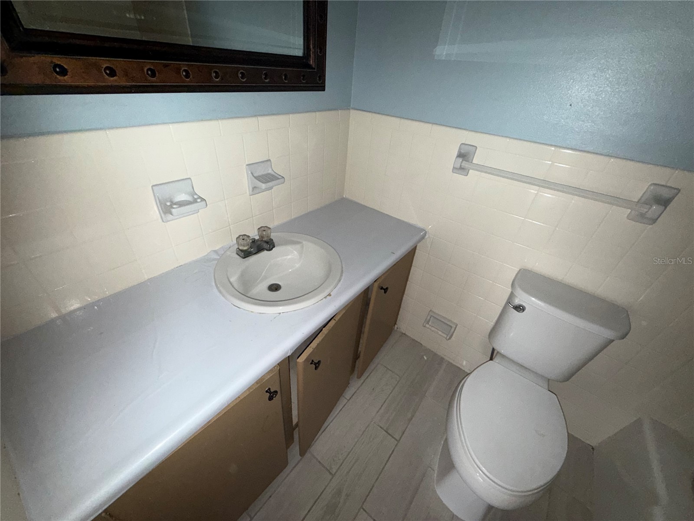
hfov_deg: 102.1
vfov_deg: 85.7
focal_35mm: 14
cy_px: 260
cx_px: 347
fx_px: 281
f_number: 2.2
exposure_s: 1/60
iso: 125
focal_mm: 2.22
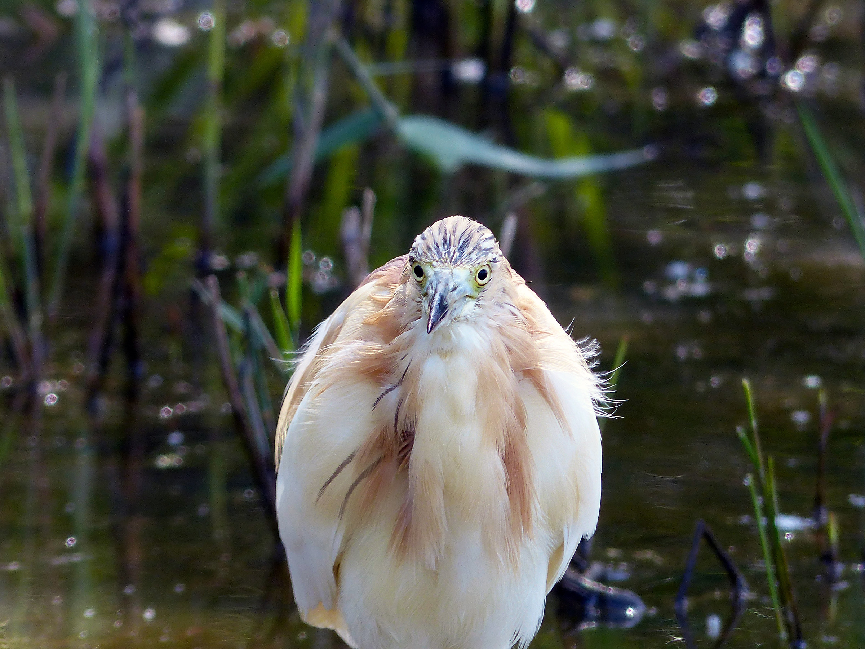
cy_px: 324
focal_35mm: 660
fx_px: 16492
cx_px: 432
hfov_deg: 3.0
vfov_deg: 2.3
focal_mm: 108
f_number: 4
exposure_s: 1/125
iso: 100
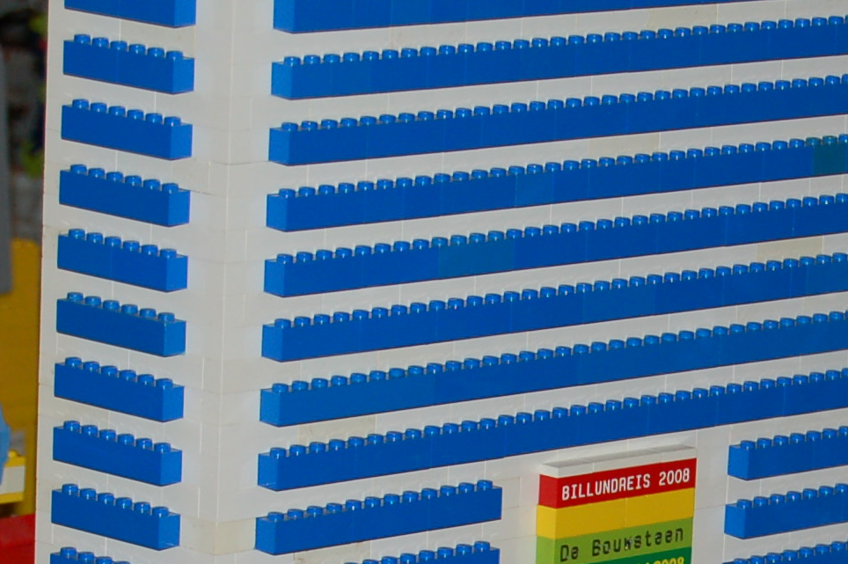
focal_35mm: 258
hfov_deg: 8.0
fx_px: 6062
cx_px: 847
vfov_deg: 5.3
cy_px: 788
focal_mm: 55
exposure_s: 1/60
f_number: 5.6
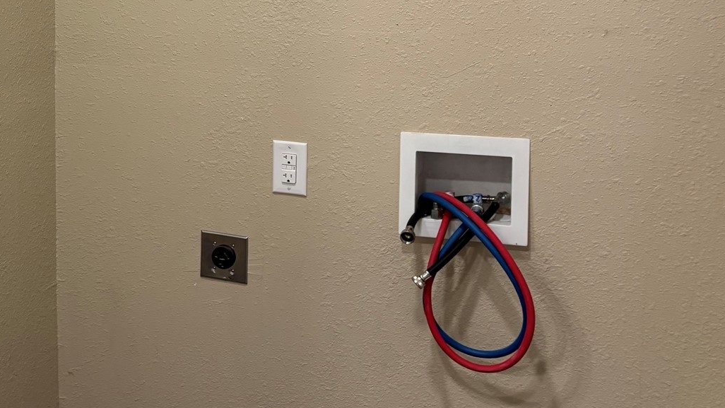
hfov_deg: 36.9
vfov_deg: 22.2
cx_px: 88
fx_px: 1019
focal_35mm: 53
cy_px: 51
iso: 100
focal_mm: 5.96
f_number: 1.6
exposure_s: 1/60
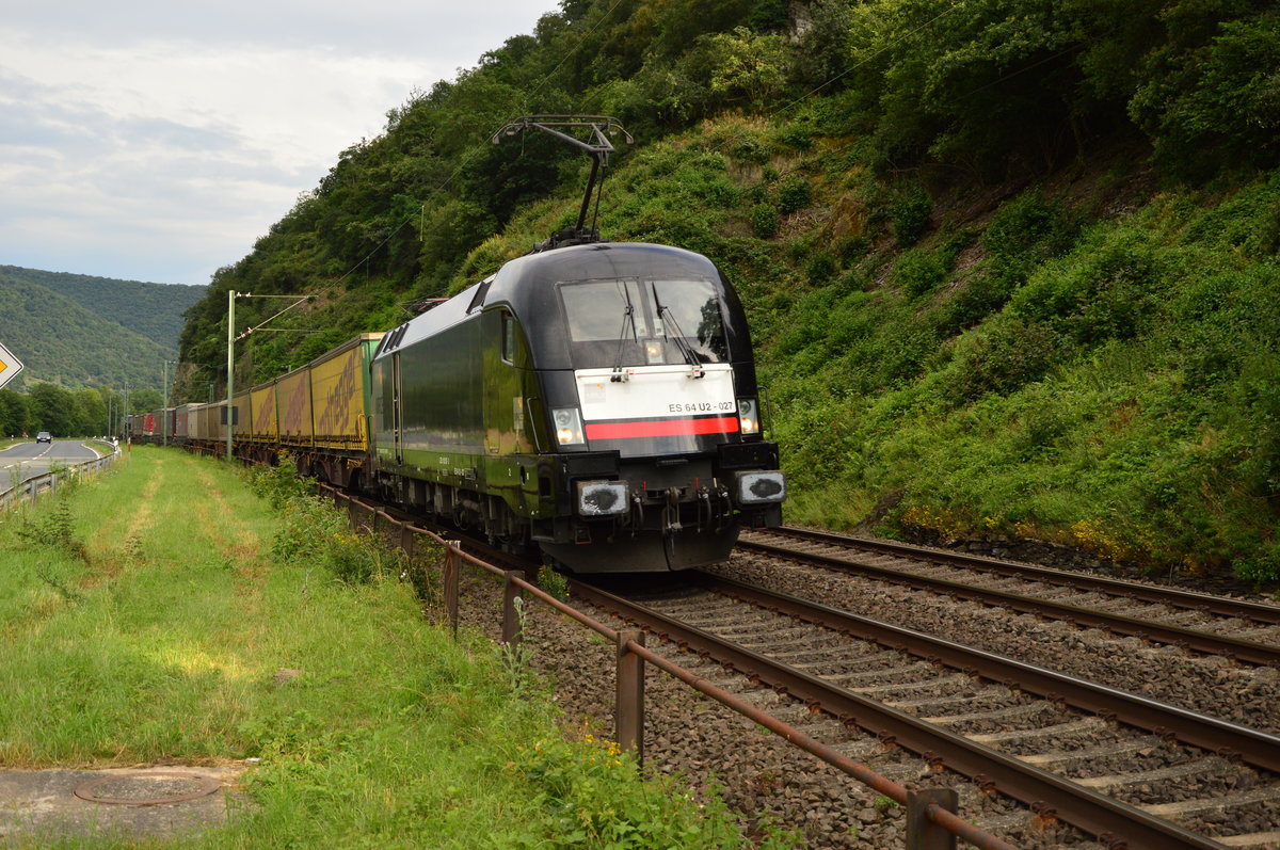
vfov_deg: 34.1
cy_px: 425
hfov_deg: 49.6
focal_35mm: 39
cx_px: 640
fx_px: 1385
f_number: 6.3
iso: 400
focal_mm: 26
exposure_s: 1/640
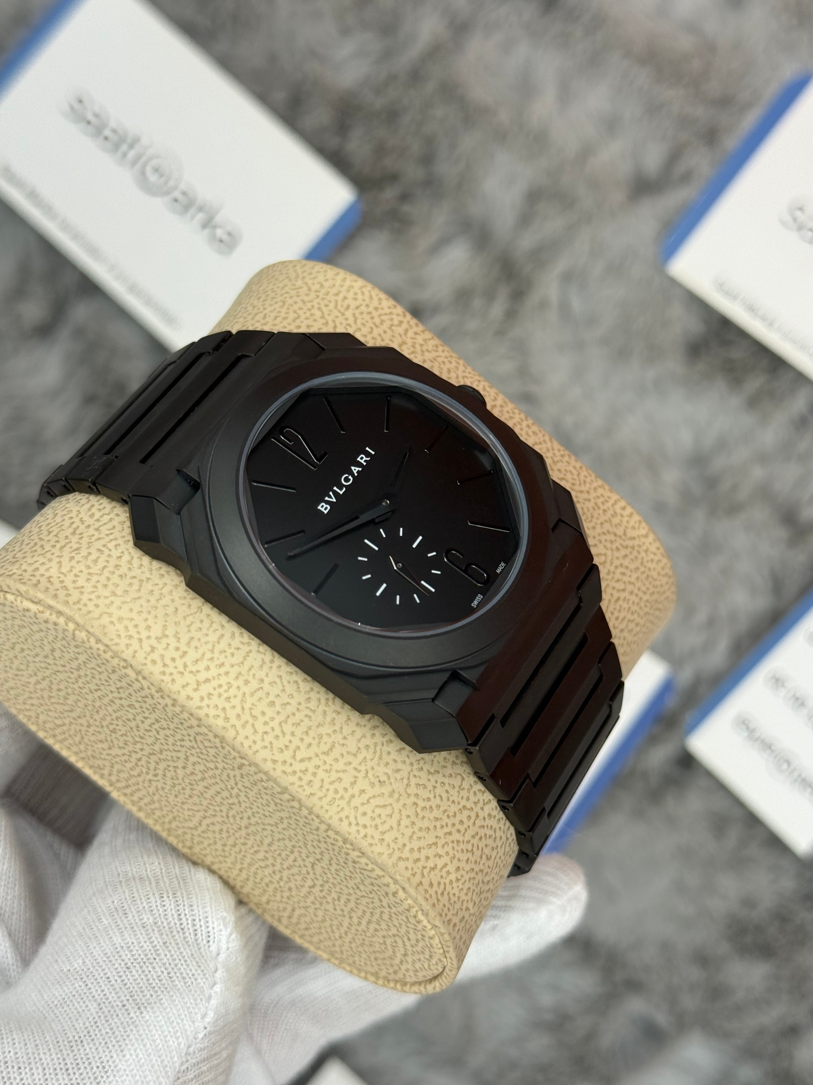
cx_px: 404
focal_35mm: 49
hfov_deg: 29.7
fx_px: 1535
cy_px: 532
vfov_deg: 38.9
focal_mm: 6.76
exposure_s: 1/778
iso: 100
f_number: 1.78
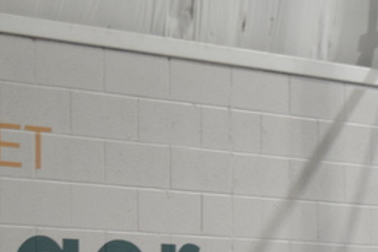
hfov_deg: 10.0
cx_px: 259
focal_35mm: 206
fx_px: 2162
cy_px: 419
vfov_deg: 6.5
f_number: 4.5
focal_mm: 35
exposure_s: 1/40
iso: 1600
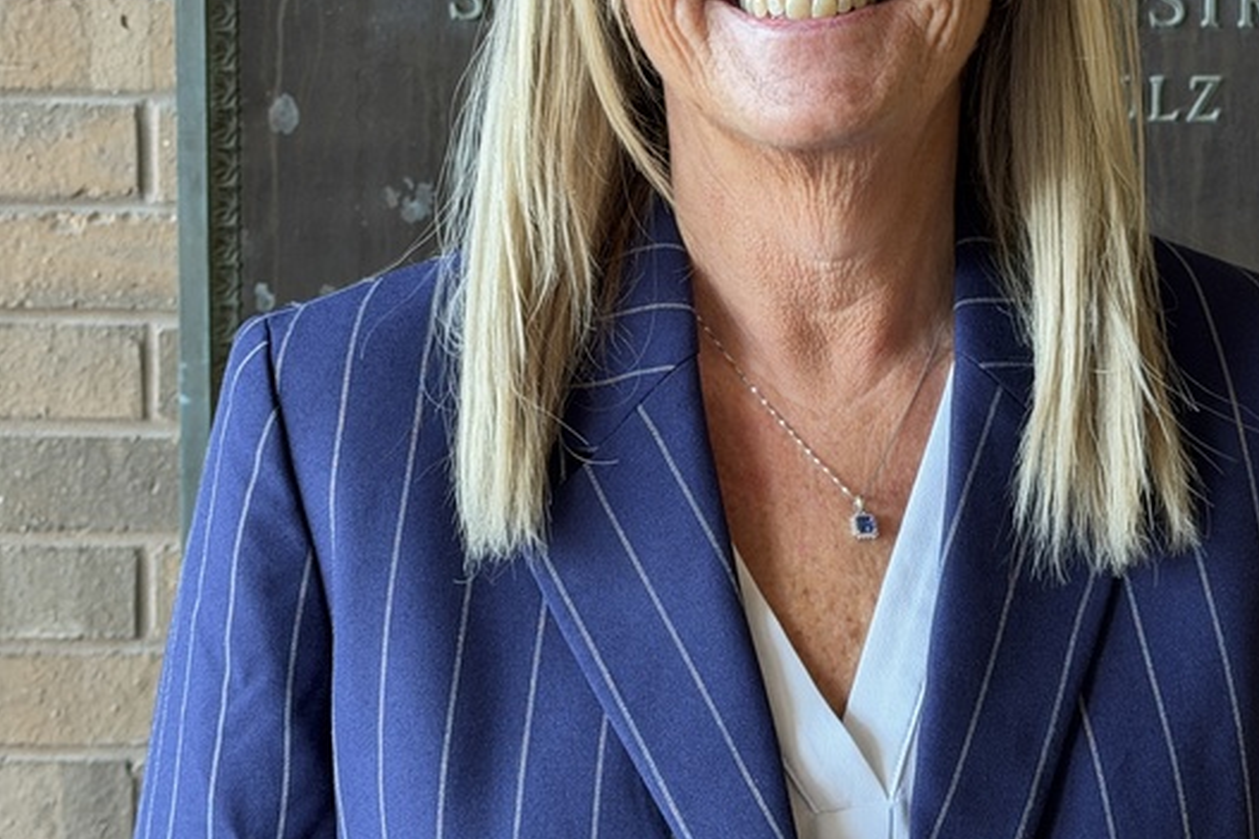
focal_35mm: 97
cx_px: 798
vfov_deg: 14.1
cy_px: 239
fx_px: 3391
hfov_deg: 21.0
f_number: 1.78
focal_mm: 6.76
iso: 250
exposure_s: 1/60
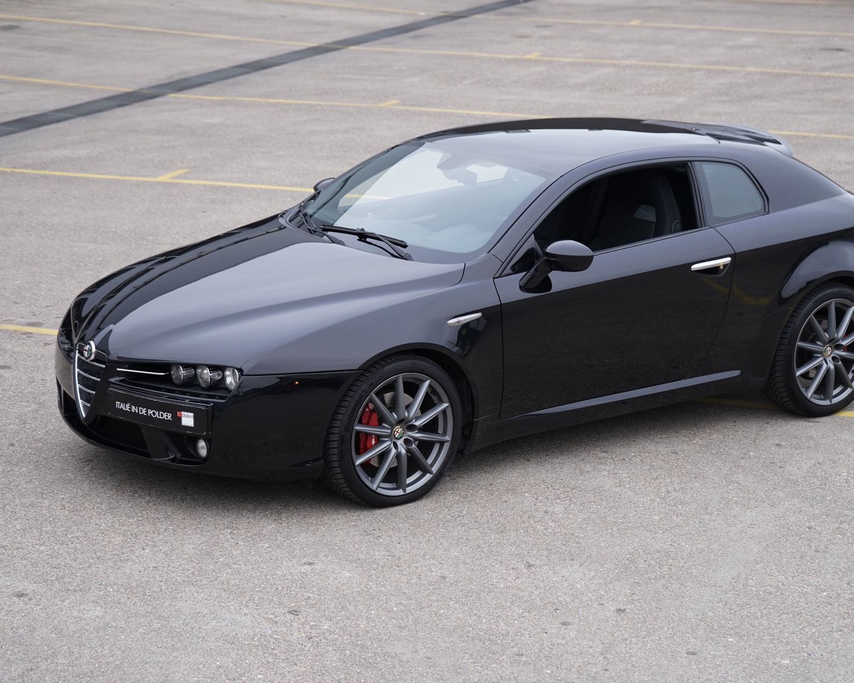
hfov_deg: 24.4
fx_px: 1971
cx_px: 438
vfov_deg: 19.7
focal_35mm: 78
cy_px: 341
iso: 320
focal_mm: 69
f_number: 5.6
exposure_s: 1/160
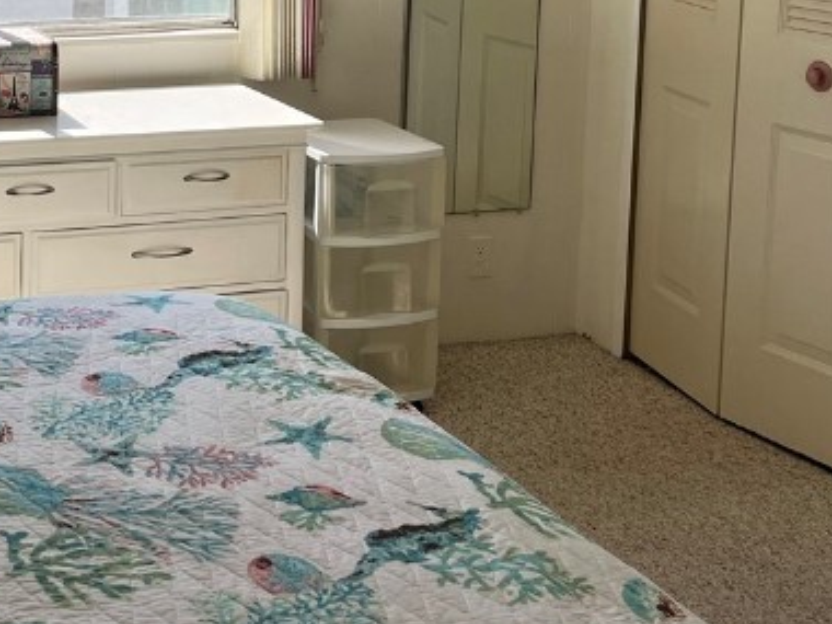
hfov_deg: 26.3
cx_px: 2
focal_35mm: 70
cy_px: -20
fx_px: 1682
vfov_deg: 20.3
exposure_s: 1/1117
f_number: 1.6
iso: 50
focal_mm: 5.1
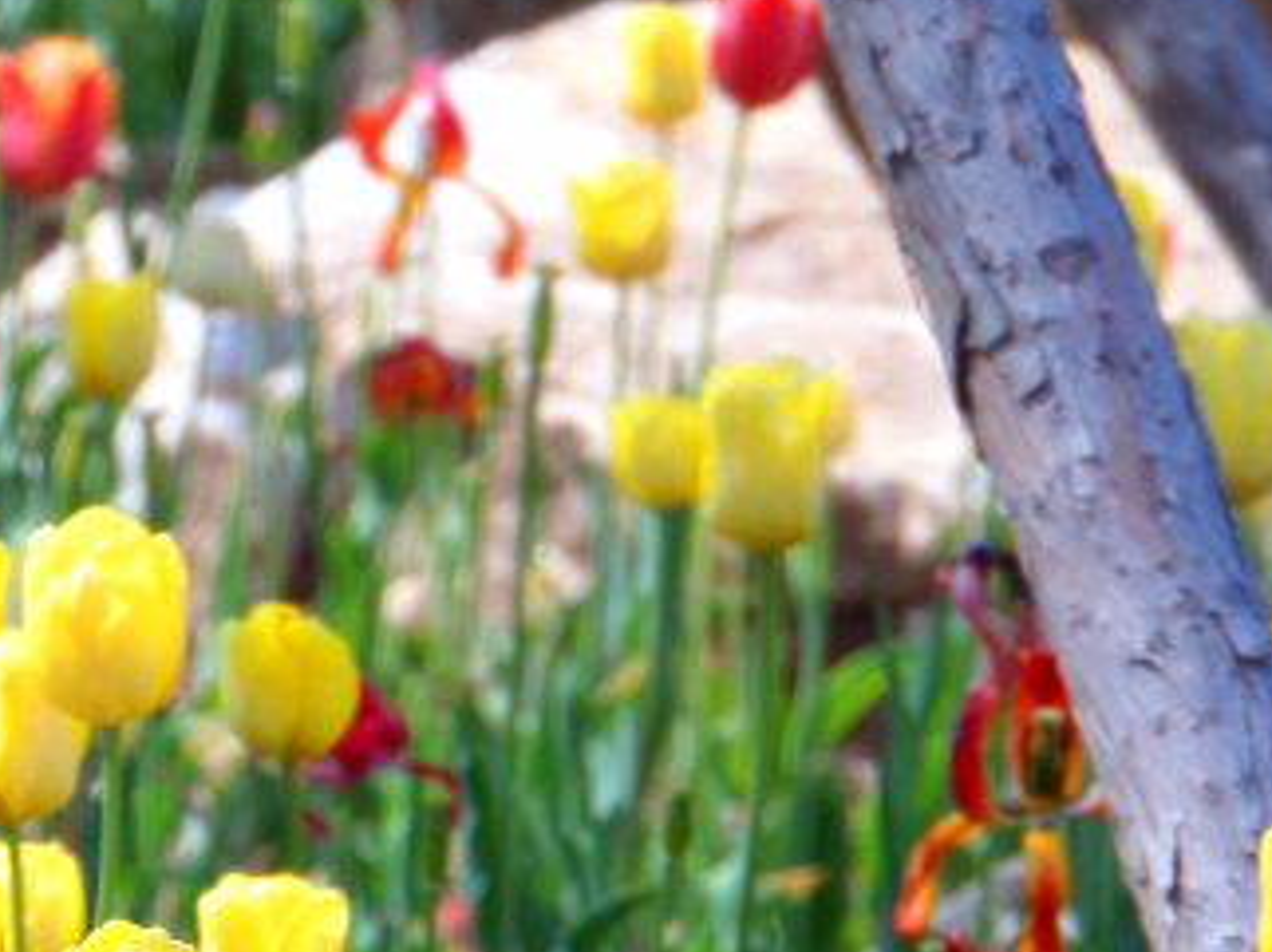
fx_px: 46743
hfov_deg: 1.6
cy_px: 1300
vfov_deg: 1.2
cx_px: -55
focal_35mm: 1273
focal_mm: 65
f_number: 5.4
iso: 80
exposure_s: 1/250
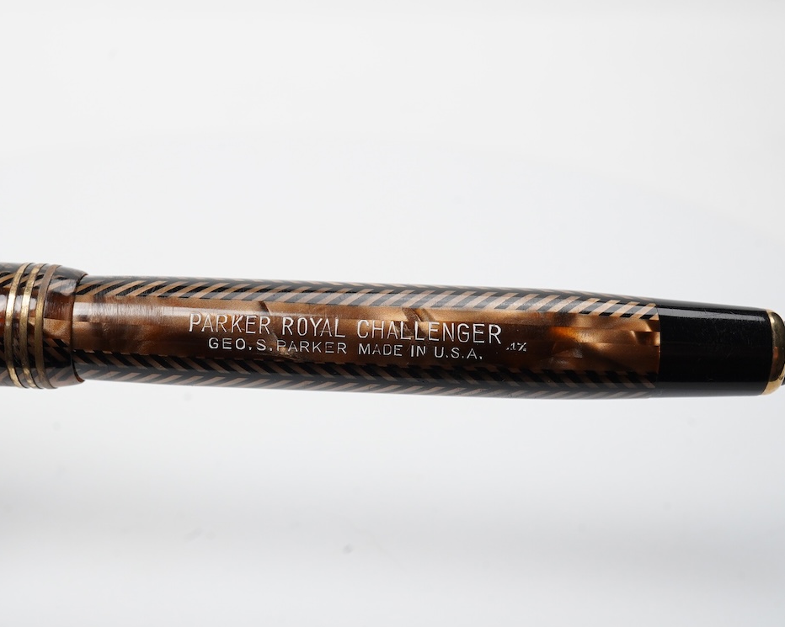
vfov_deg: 29.7
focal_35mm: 51
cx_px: 315
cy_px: 312
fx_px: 1185
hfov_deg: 36.5
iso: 640
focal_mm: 30
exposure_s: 1/100
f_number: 22
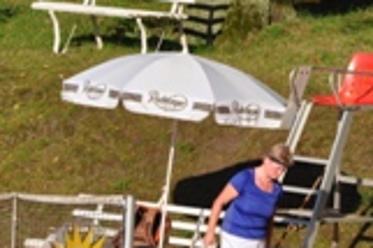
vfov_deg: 3.1
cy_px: 130
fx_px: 4538
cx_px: 294
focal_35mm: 438
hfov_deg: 4.7
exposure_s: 1/400
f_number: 10
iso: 200
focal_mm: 105
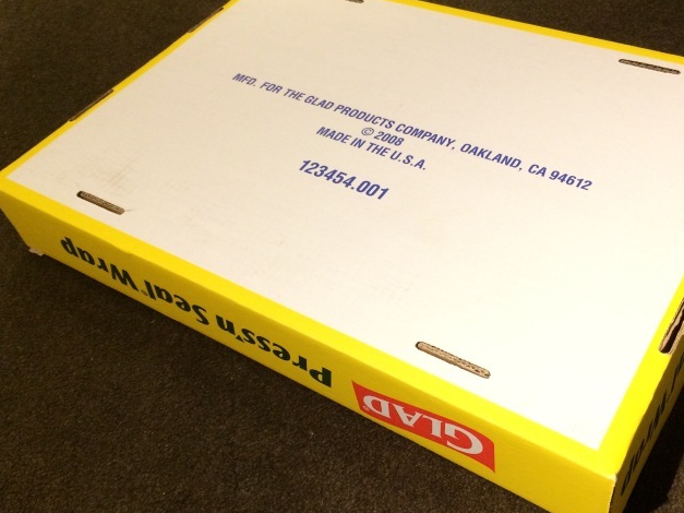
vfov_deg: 38.6
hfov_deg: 49.9
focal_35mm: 37
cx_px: 397
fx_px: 731
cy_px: 272
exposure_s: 1/33
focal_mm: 4.15
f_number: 2.2
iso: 200
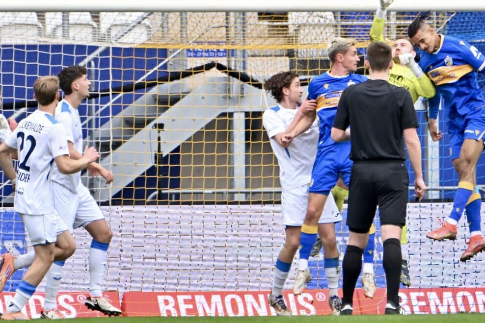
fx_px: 11169
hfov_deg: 2.5
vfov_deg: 1.7
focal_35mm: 829
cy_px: 155
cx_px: 341
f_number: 5.6
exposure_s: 1/1600
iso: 1000
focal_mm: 400
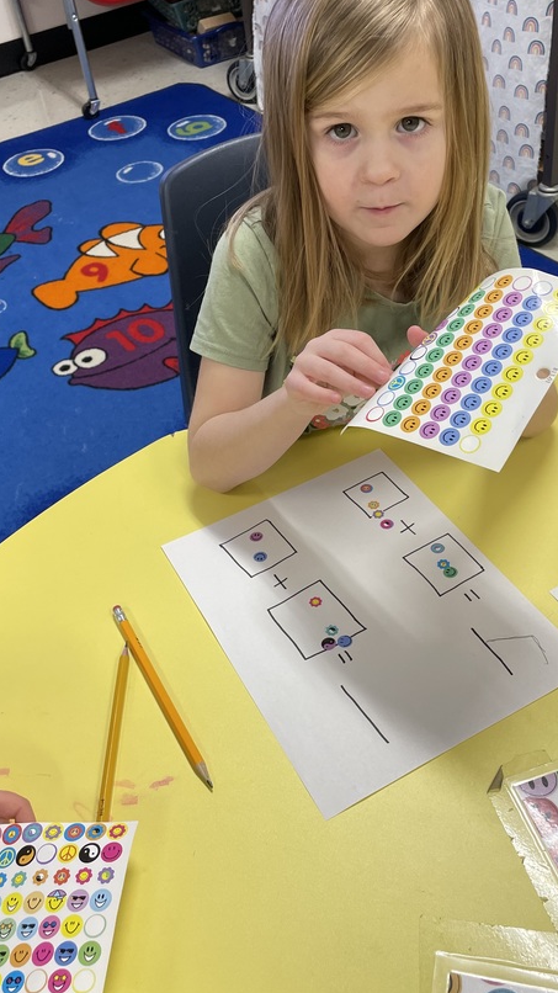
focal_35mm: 36
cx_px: 292
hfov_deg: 32.8
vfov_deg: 55.2
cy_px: 446
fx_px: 948
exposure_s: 1/60
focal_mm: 4.2
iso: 64
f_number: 1.6
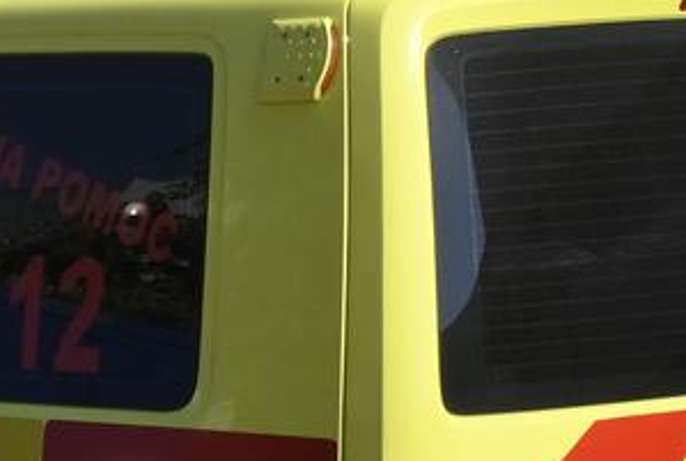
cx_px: -541
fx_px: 3171
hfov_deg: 11.5
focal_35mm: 166
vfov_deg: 8.3
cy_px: 147
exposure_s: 1/1000
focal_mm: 31
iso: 640
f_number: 13
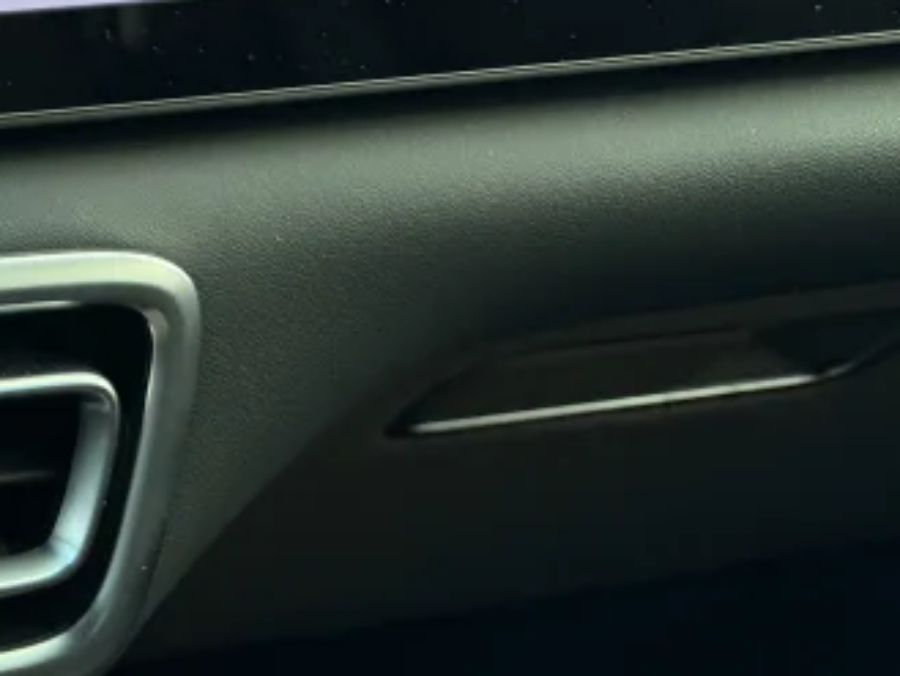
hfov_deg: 15.1
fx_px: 2731
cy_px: -594
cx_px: -908
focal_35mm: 105
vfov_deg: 12.7
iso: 80
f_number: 1.78
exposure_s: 1/180
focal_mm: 6.76
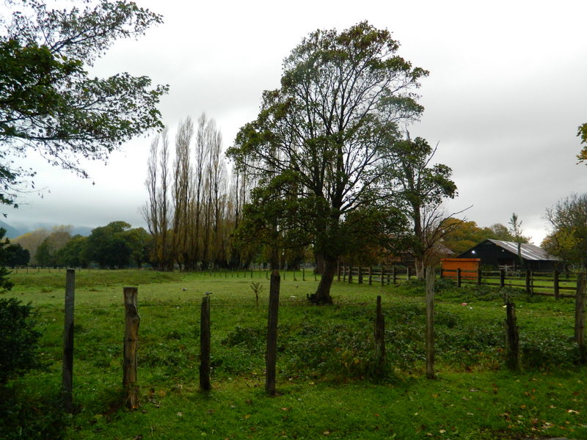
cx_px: 294
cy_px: 220
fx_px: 526
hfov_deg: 58.4
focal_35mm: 31
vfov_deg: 45.4
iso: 250
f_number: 3.2
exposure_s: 1/30
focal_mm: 5.6
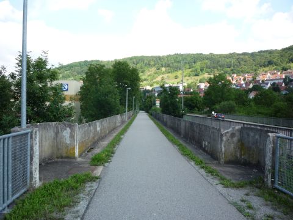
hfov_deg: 56.8
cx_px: 146
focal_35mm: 32
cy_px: 110
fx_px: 271
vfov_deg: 44.2
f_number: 4
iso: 100
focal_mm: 5.2
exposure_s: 1/250
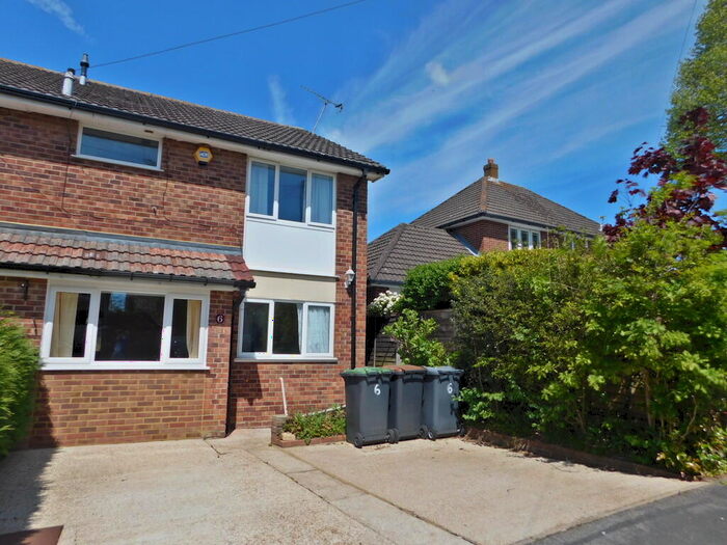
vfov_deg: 58.9
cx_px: 364
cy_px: 272
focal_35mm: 23
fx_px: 483
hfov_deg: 73.9
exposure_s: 1/640
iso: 125
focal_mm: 4
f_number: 6
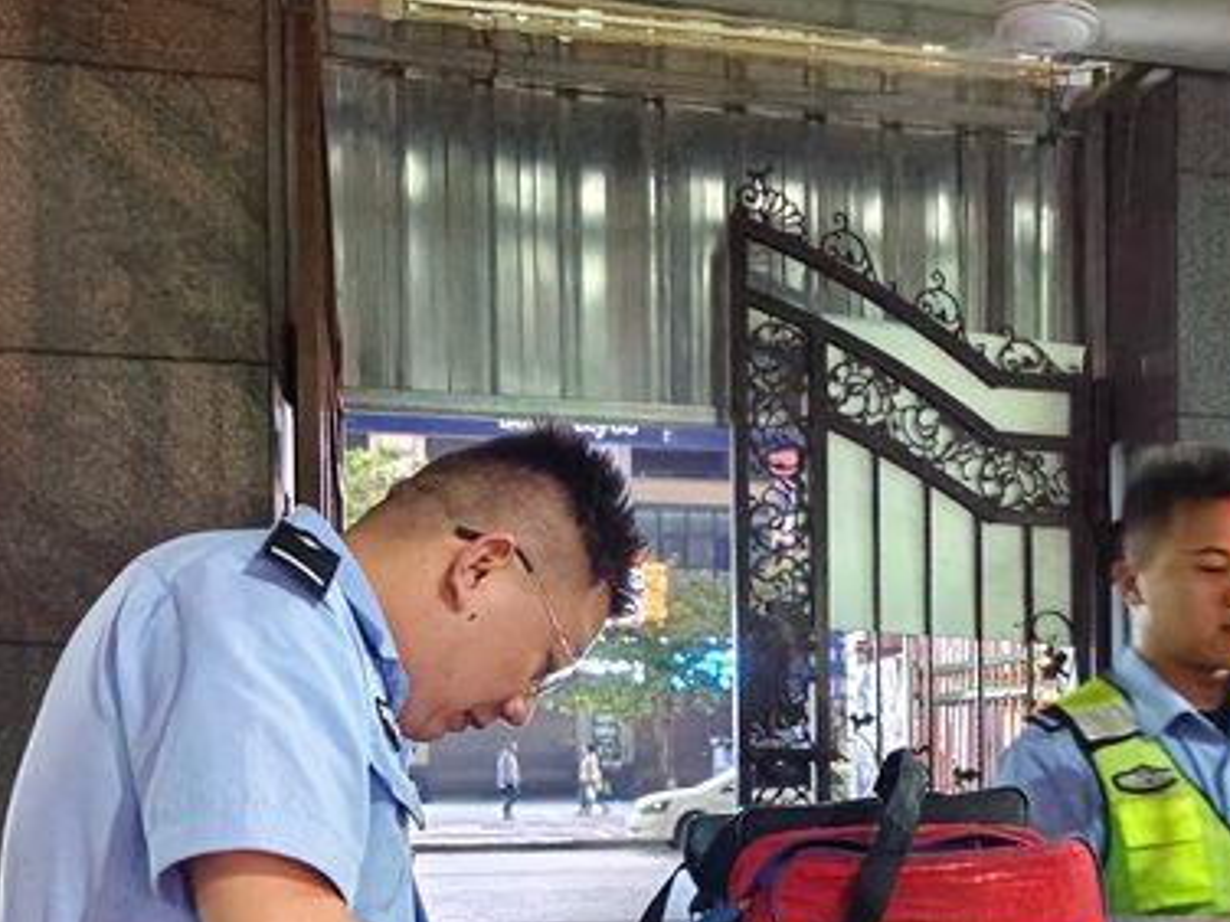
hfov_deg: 38.0
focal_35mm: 49
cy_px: 791
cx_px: 913
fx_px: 1741
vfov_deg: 28.7
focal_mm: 5.56
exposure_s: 1/50
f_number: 1.88
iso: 12492
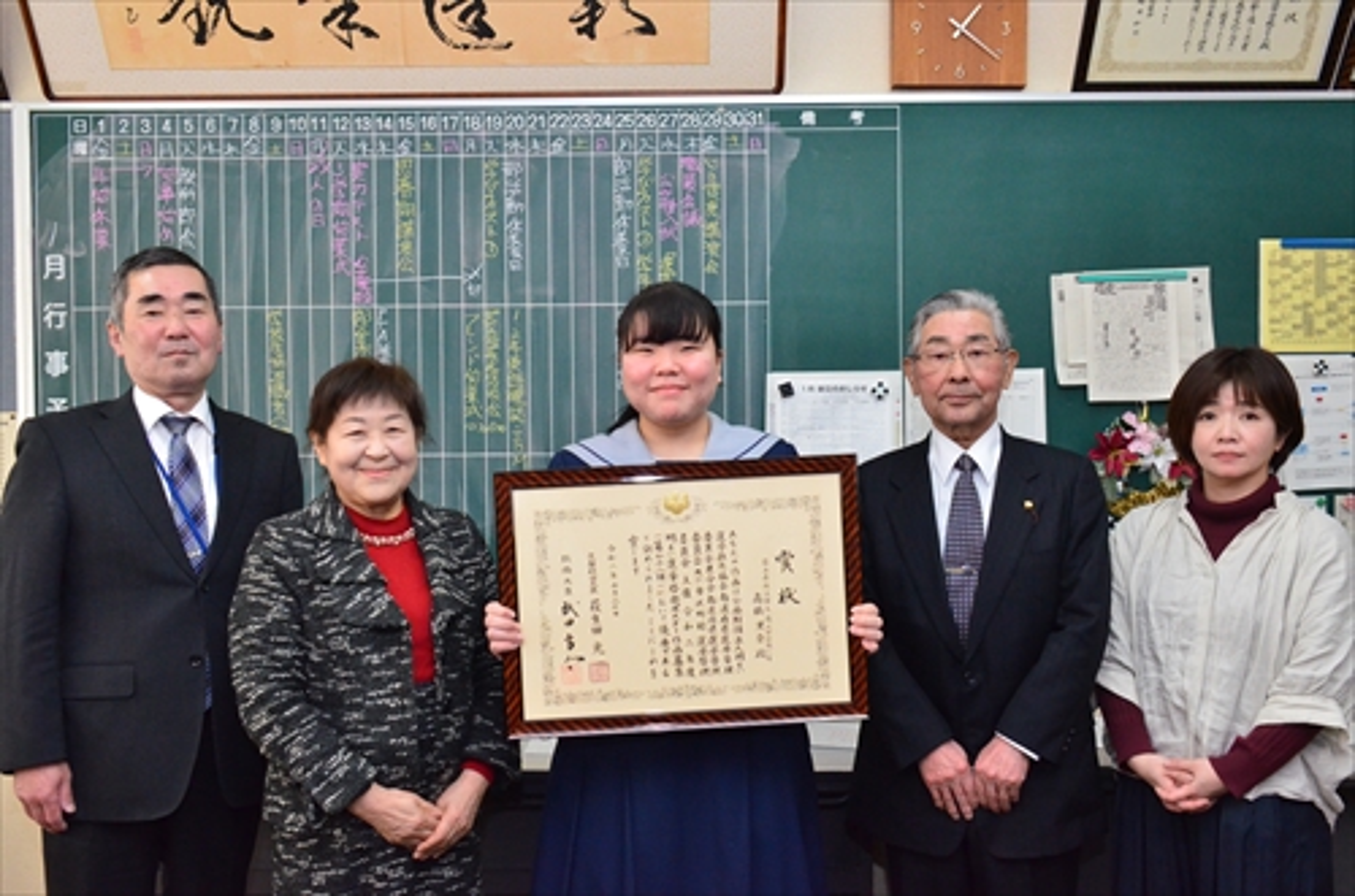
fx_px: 1352
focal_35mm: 36
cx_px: 678
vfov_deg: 36.7
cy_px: 448
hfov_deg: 53.2
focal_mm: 24
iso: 3200
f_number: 7.1
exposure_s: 1/250
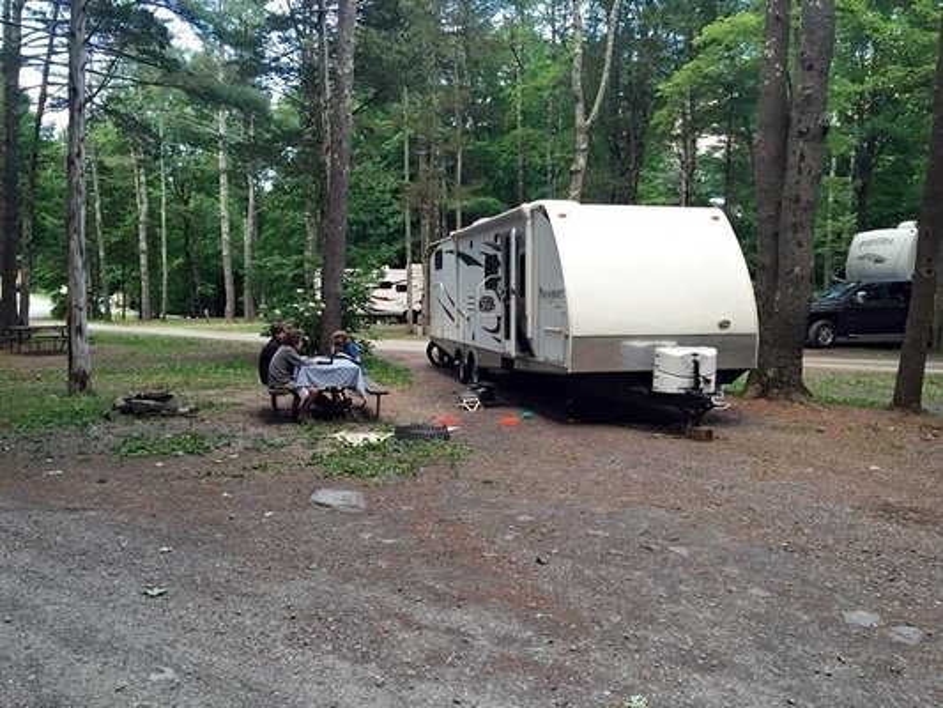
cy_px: 354
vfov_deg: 48.2
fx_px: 790
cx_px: 472
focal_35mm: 29
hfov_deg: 61.6
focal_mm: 4.15
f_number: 2.2
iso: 40
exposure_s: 1/30
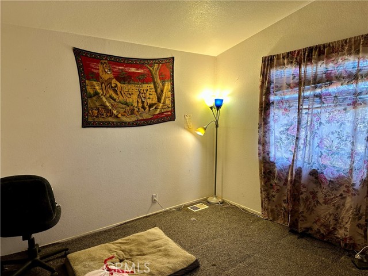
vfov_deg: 56.8
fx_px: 255
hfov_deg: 71.6
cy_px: 138
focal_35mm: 24
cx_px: 184
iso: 125
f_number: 1.78
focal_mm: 6.86
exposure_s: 1/60
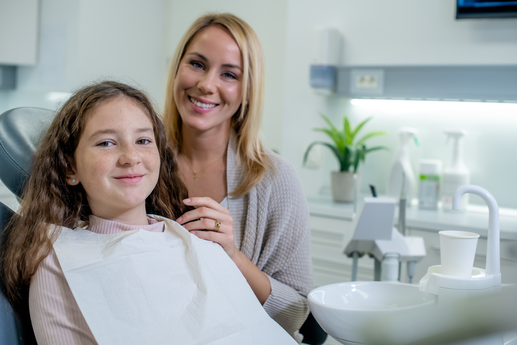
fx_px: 718
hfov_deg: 39.6
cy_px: 172
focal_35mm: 50
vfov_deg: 27.0
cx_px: 258
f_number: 3.5
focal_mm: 50
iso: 400
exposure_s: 1/250
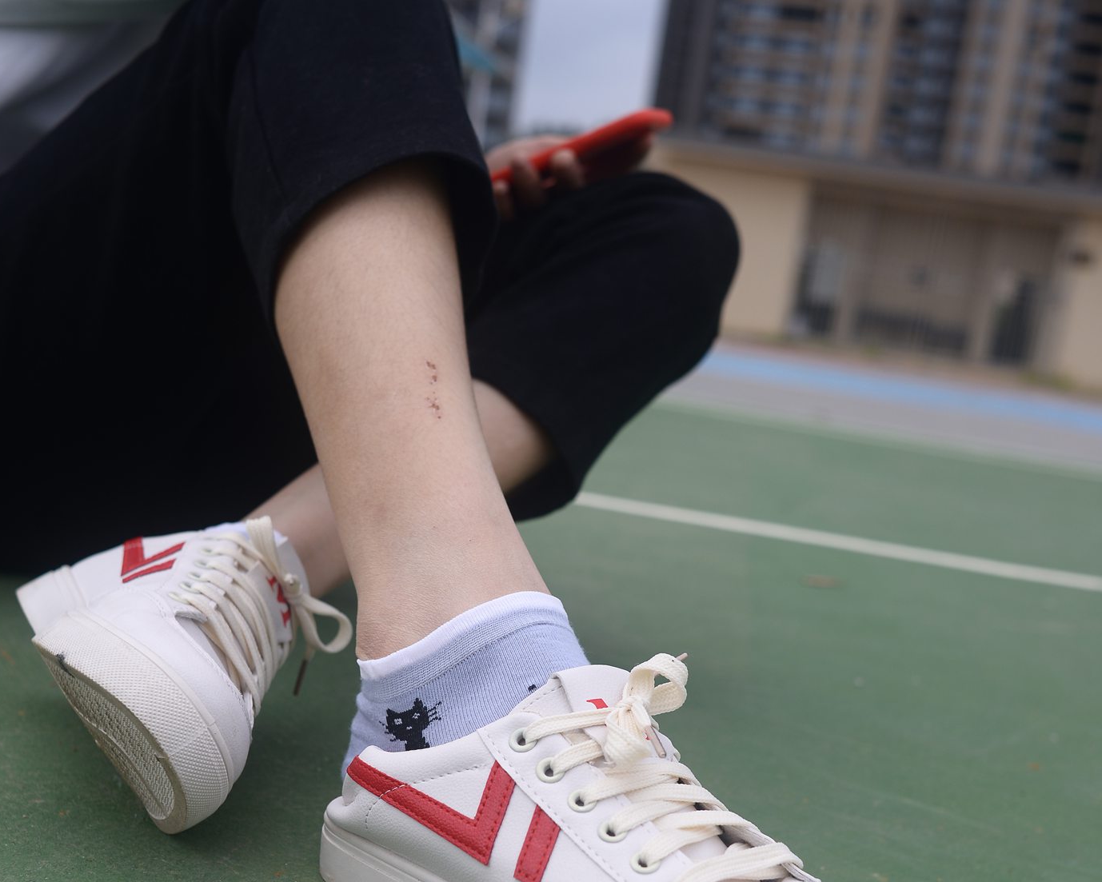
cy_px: 633
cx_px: 549
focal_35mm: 50
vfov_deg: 29.9
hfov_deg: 37.3
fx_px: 1631
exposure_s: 1/640
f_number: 5.6
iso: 125
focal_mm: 35
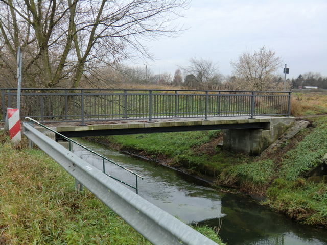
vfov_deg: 41.8
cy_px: 122
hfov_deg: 54.0
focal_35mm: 34
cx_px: 164
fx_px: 321
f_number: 3.6
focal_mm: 6.1
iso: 64
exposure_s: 1/60
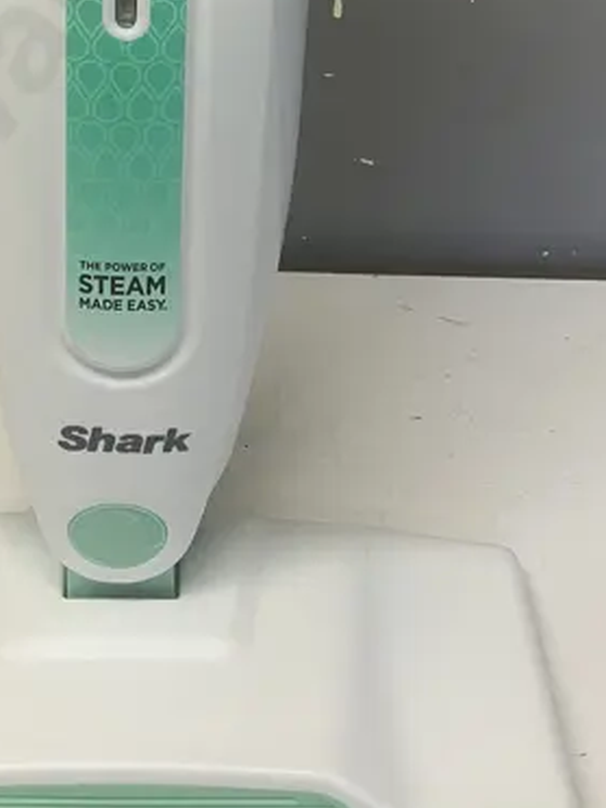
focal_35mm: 77
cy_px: -102
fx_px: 1797
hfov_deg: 19.0
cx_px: 137
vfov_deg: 23.6
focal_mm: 3.99
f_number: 1.8
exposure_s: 1/50
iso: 50
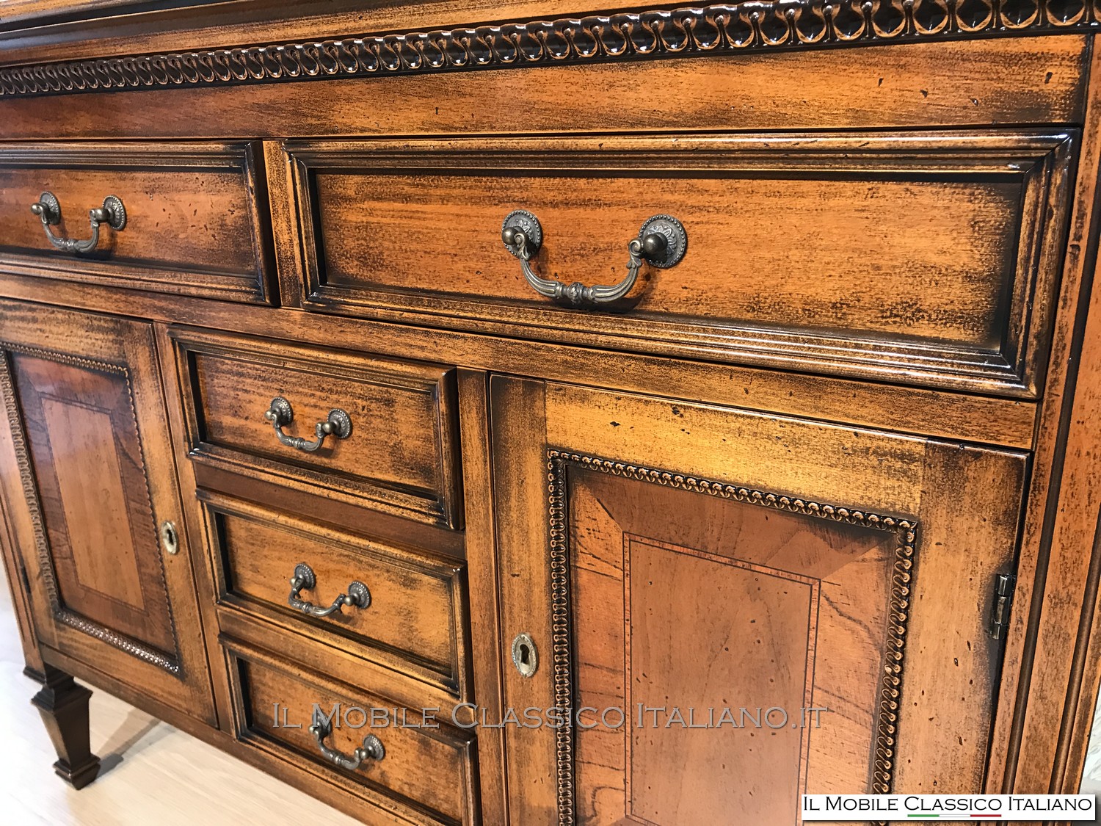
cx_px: 550
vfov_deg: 49.7
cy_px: 413
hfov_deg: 63.4
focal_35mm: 28
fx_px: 891
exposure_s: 1/17
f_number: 1.8
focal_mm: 3.99
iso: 40
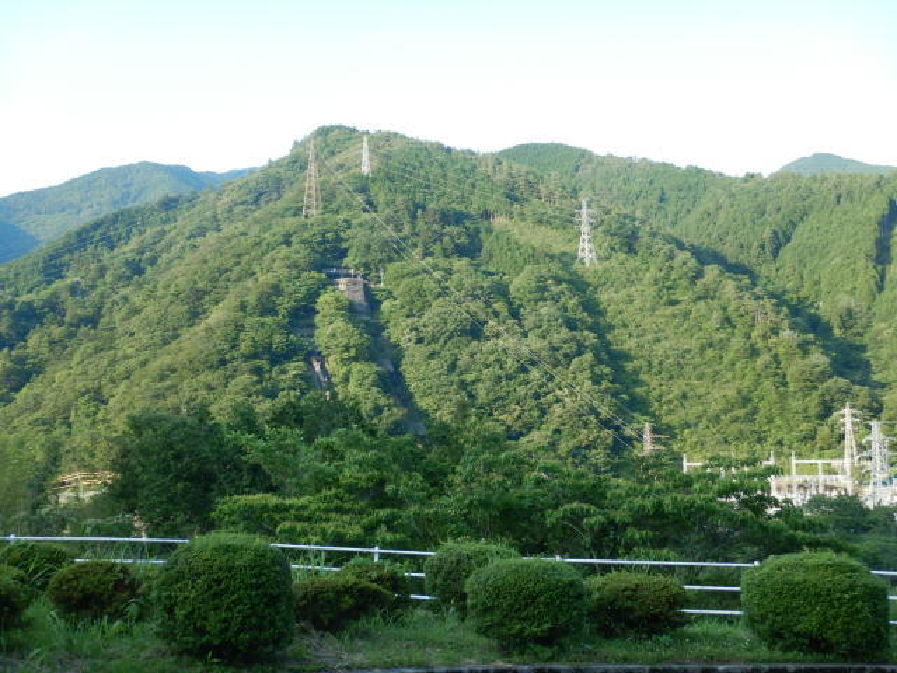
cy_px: 336
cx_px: 448
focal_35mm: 44
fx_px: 1140
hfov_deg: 42.9
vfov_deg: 32.9
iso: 400
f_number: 4.3
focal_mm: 7.8
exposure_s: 1/400
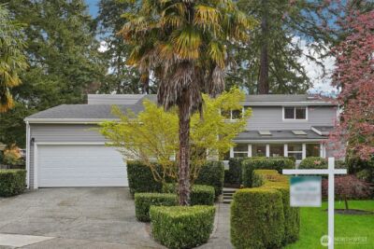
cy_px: 124
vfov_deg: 31.9
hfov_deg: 46.4
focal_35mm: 42
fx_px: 436
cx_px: 187
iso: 320
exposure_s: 1/125
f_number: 8
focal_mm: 28
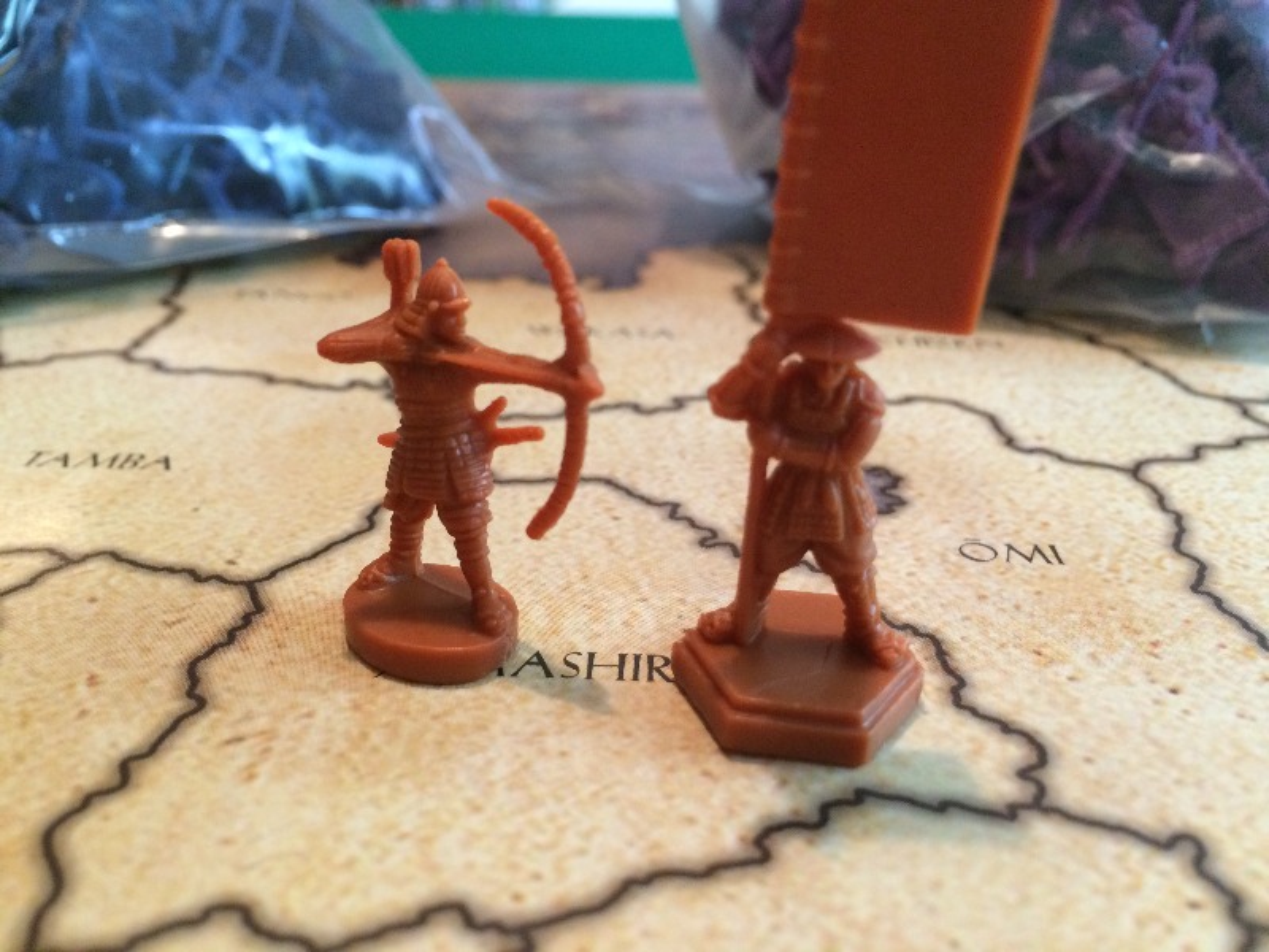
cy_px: 476
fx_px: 1063
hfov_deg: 61.7
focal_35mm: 29
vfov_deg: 48.2
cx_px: 634
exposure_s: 1/30
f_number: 2.2
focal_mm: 4.15
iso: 200
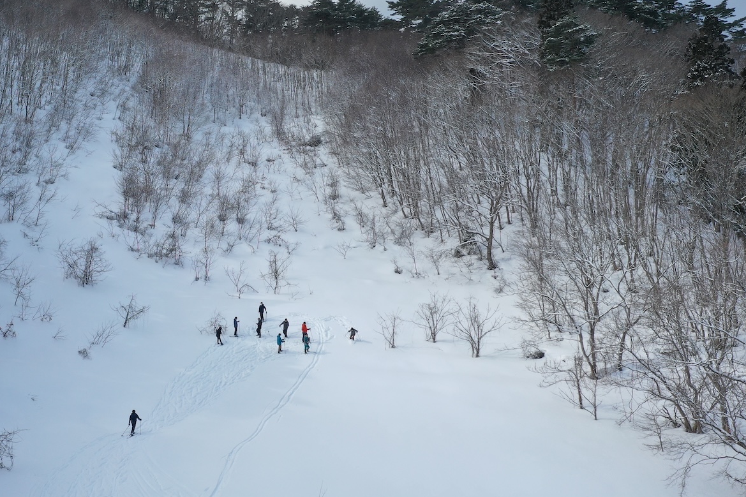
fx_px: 953
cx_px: 224
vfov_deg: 29.2
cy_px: 229
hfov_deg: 41.9
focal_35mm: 46
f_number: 5.6
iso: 100
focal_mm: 10.26
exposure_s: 1/400
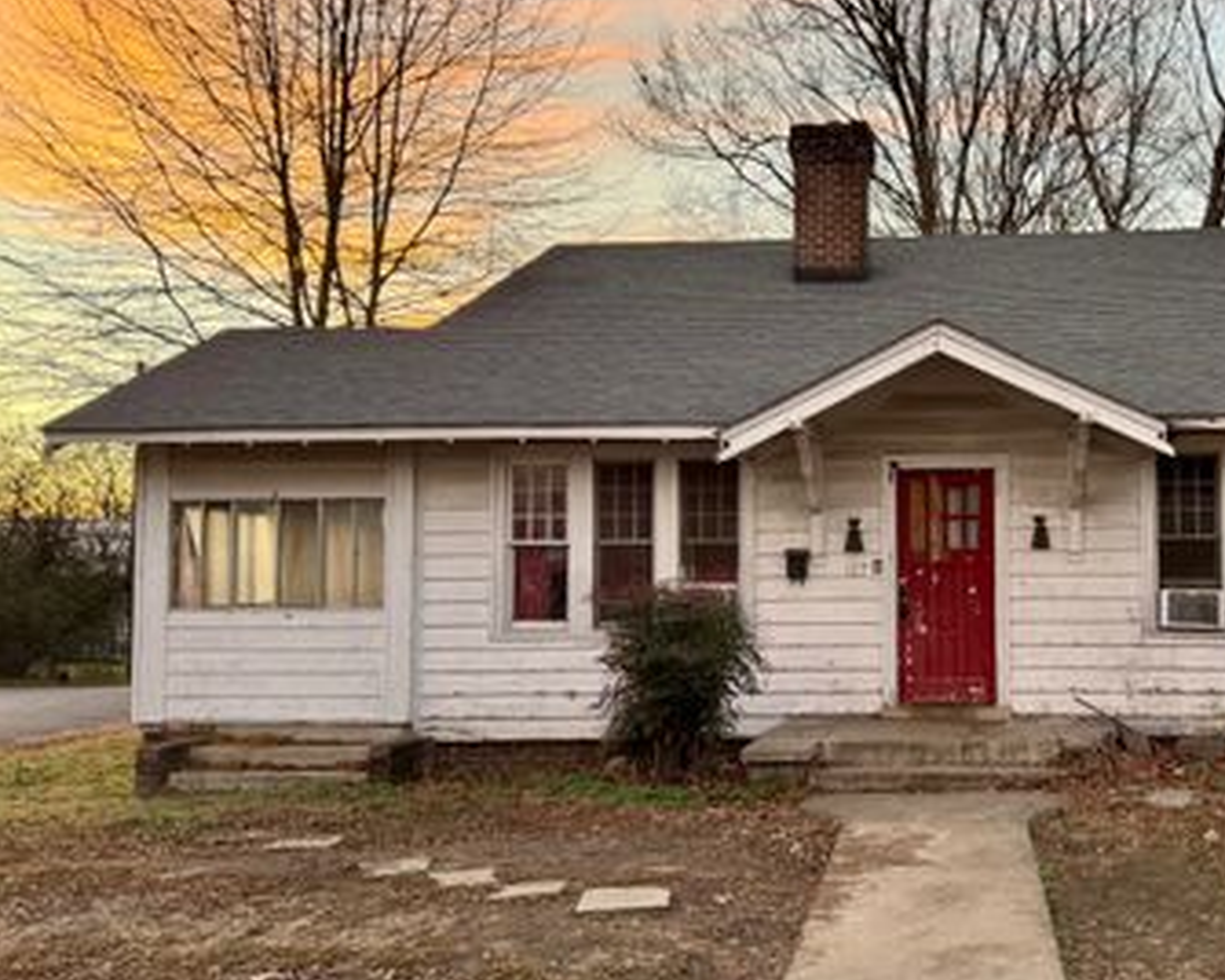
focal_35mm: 35
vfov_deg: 42.2
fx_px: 1269
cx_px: 900
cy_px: 510
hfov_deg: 49.7
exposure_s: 1/121
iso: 200
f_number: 1.78
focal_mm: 6.76
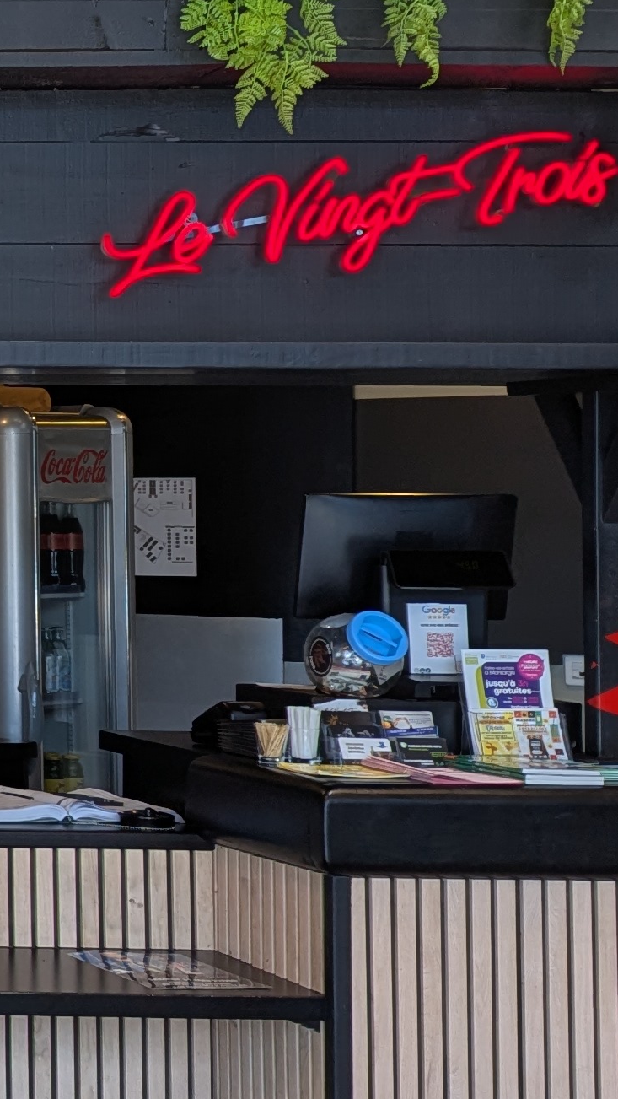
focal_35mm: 82
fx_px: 2389
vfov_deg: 25.9
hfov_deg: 11.4
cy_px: 442
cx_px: -1009
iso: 51
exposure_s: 1/115
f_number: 1.85
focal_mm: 6.81
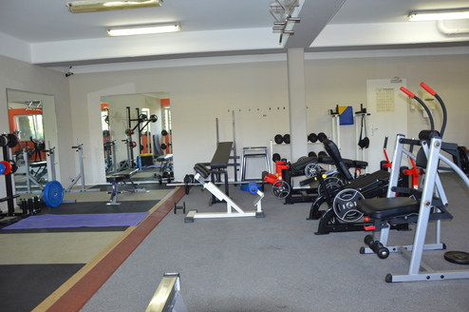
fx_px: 351
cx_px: 234
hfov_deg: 67.5
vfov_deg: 47.8
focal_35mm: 27
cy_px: 156
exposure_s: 1/60
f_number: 4
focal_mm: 18
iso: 400
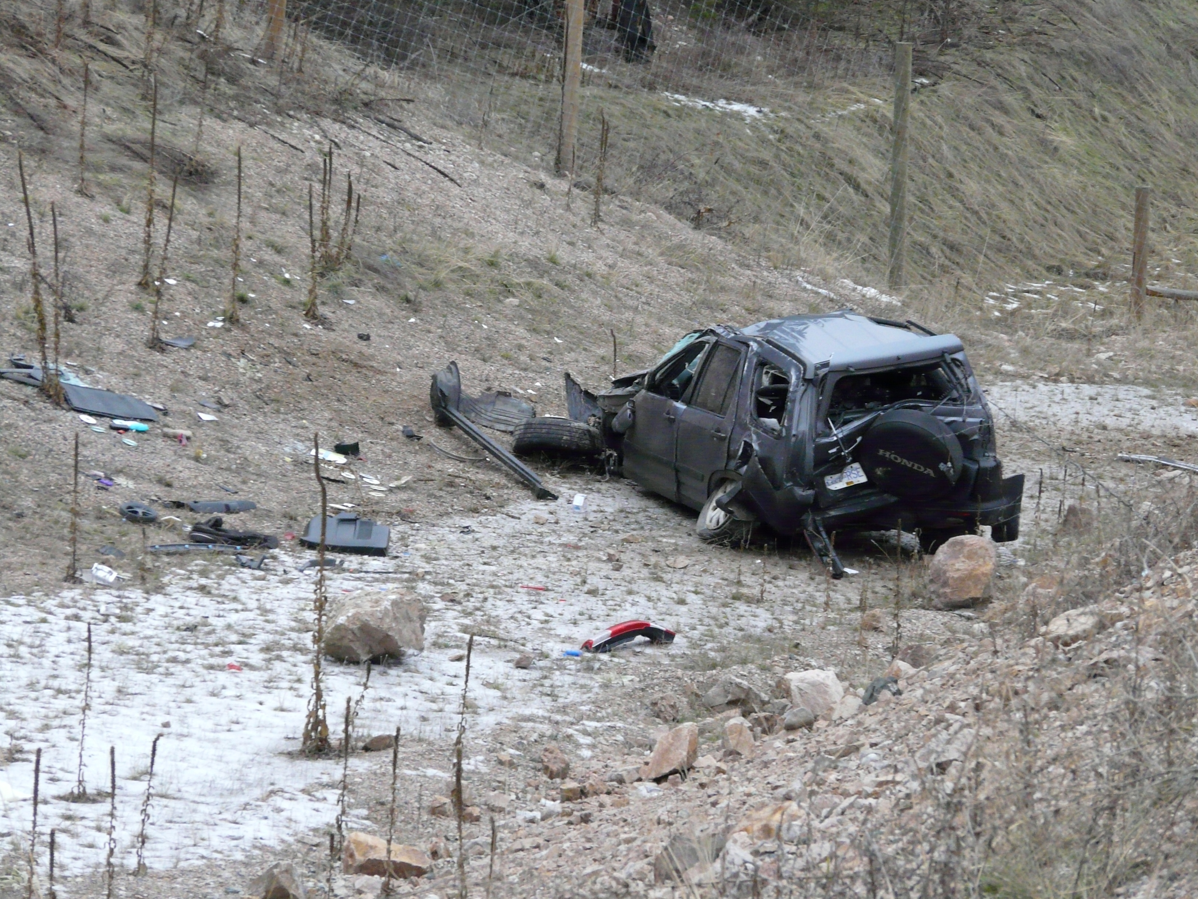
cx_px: 599
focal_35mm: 151
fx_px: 5226
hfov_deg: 13.1
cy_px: 450
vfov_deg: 9.8
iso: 400
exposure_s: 1/60
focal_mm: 24.7
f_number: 3.6
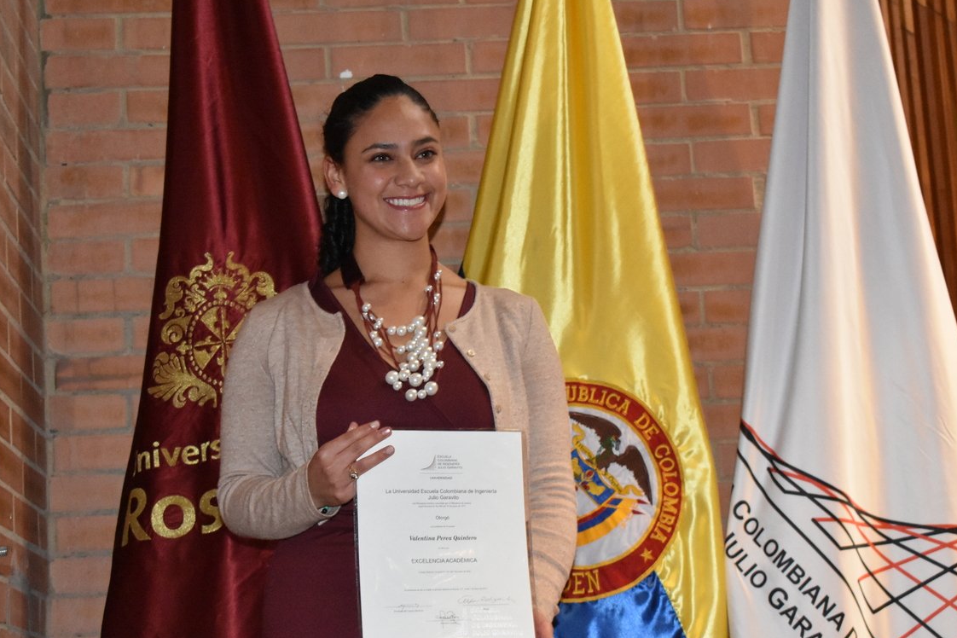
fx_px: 2047
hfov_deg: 26.3
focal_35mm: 77
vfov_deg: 17.7
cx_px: 504
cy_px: 332
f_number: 5.3
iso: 6400
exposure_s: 1/60
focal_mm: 48
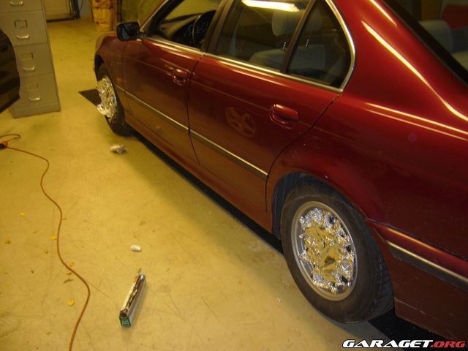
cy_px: 176
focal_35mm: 35
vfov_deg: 40.7
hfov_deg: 52.6
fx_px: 473
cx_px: 234
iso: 80
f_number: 2.8
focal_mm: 5.8
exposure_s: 1/8
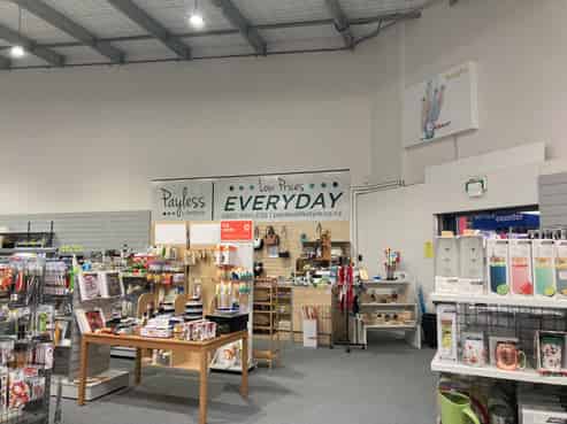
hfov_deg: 63.5
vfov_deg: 49.7
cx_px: 284
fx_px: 458
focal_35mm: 28
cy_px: 212
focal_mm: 3.99
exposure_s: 1/50
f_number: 1.8
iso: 50
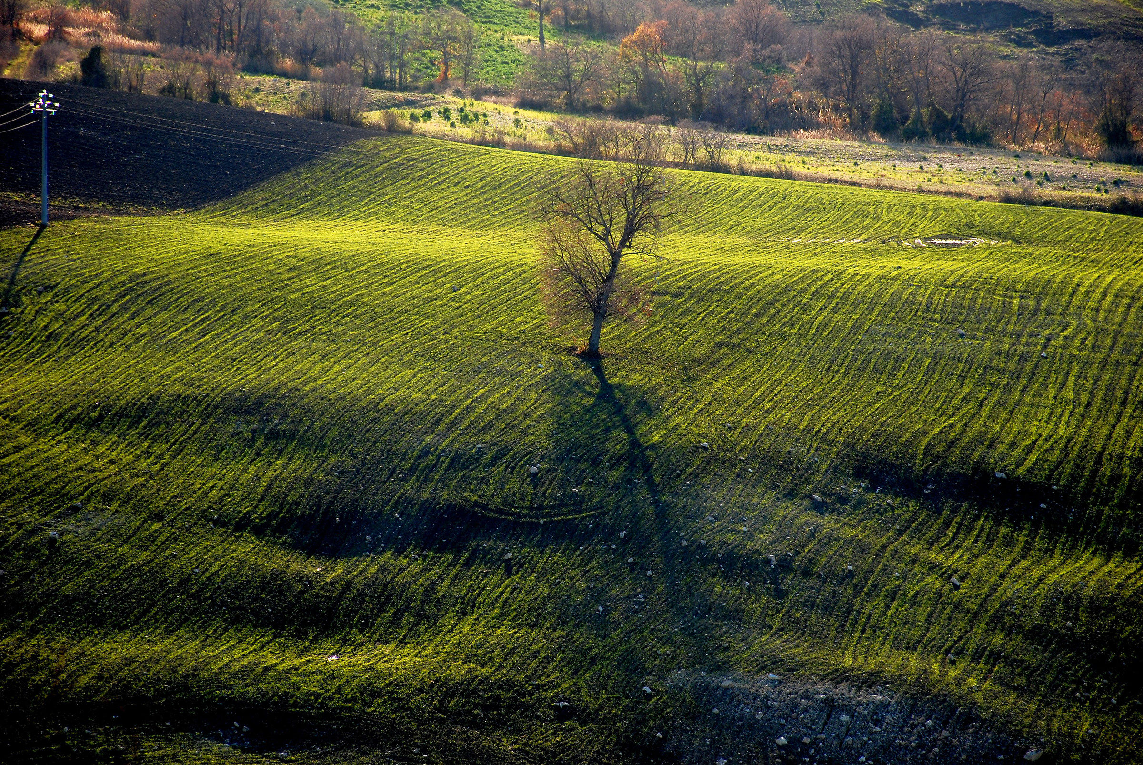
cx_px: 572
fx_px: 5340
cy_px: 382
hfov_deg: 12.2
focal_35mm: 168
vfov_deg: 8.2
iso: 100
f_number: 7.1
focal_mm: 112
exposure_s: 1/125
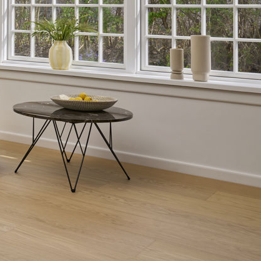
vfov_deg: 28.1
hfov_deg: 25.5
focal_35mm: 61
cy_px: 98
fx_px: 520
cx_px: -46
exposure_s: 1/160
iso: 400
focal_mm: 30
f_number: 7.1
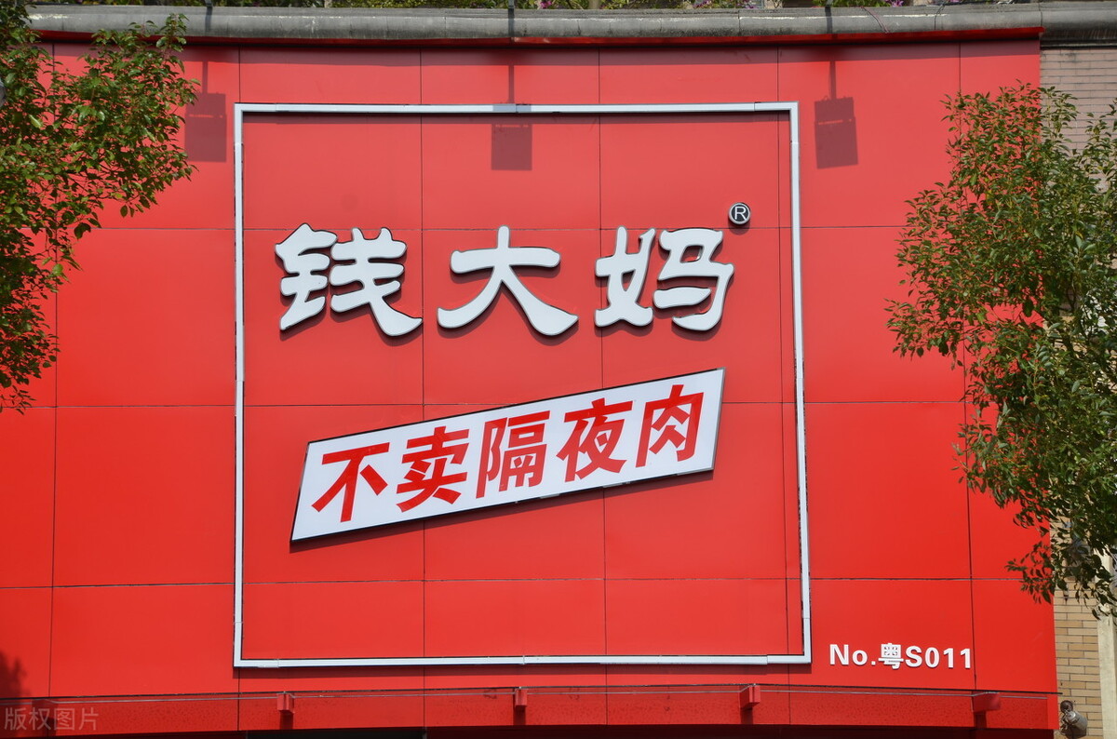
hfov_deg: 15.2
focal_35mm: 135
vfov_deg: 10.1
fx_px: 4179
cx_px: 558
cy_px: 370
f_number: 8
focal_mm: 90
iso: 200
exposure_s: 1/1000
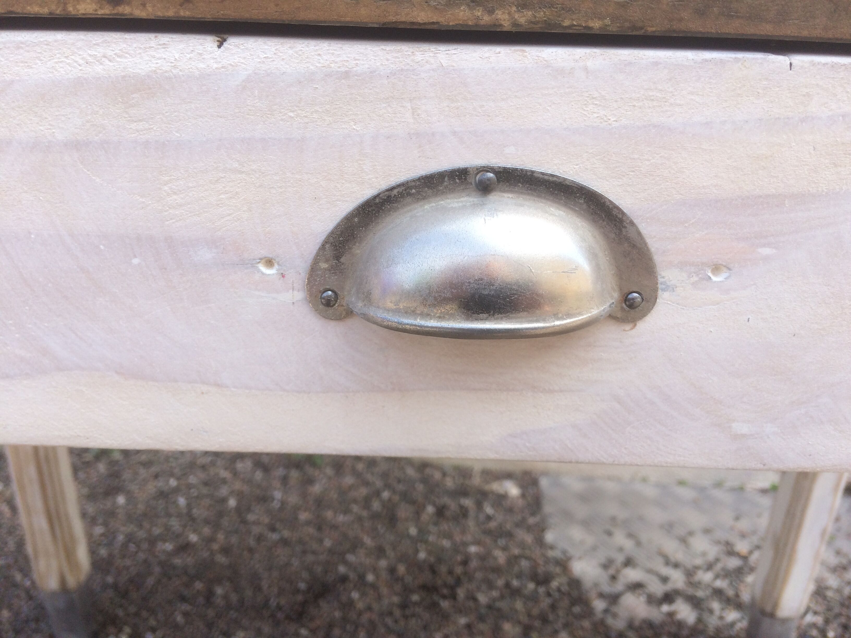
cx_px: 426
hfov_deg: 61.7
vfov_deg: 48.2
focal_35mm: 29
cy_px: 319
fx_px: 713
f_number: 2.2
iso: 32
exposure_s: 1/604
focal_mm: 4.15
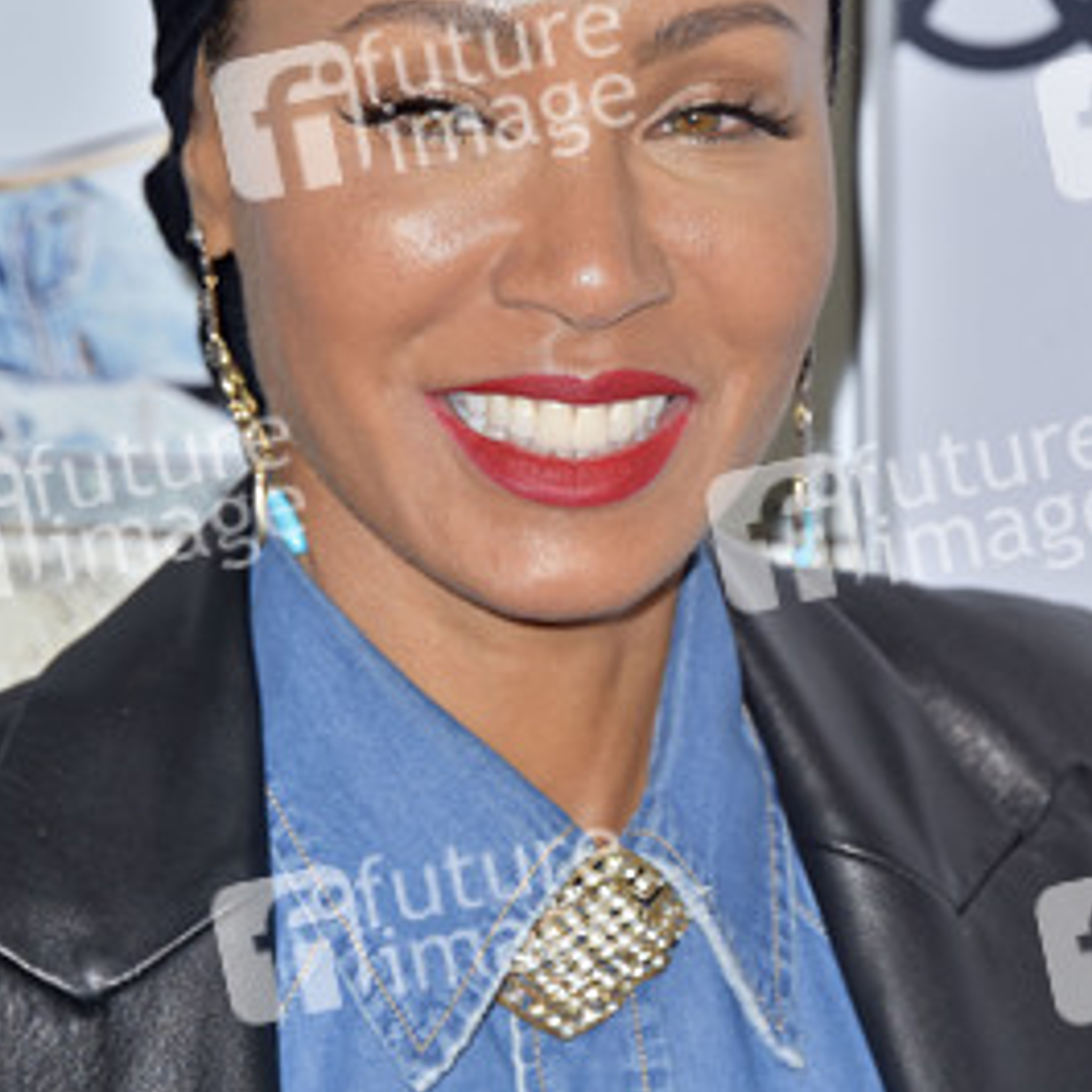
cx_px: 546
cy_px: 309
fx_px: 11457
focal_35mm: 321
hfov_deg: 5.5
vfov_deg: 5.5
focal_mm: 250
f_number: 7.1
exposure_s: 1/250
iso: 500
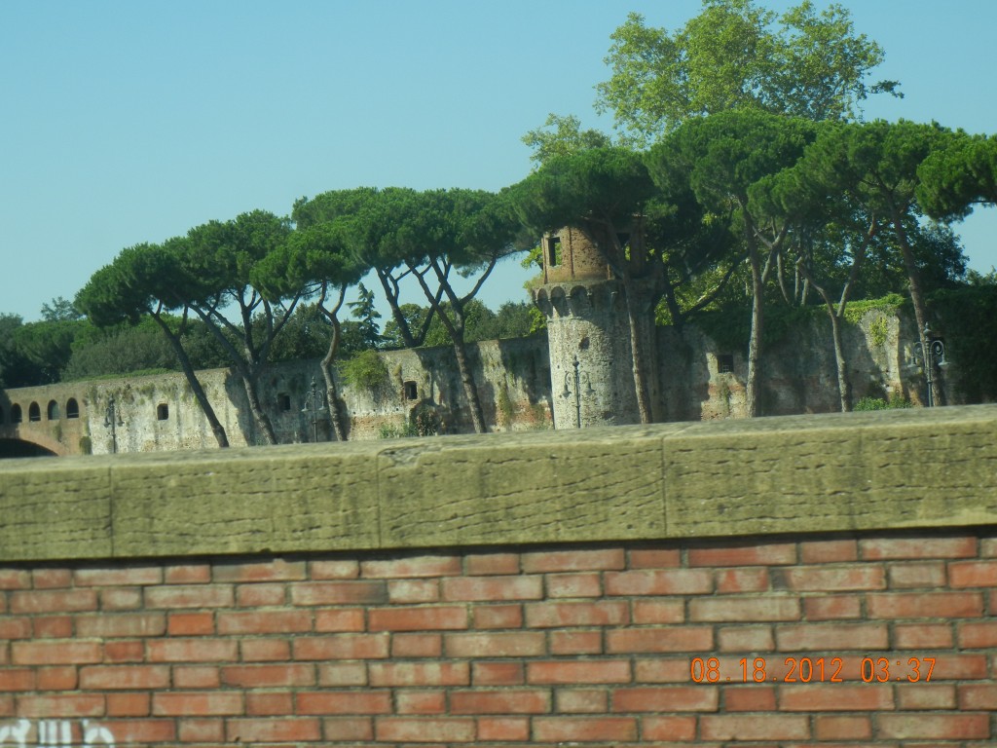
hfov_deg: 17.0
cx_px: 498
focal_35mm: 116
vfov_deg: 12.8
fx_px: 3341
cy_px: 374
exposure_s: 1/587
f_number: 4.6
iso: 160
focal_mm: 20.9
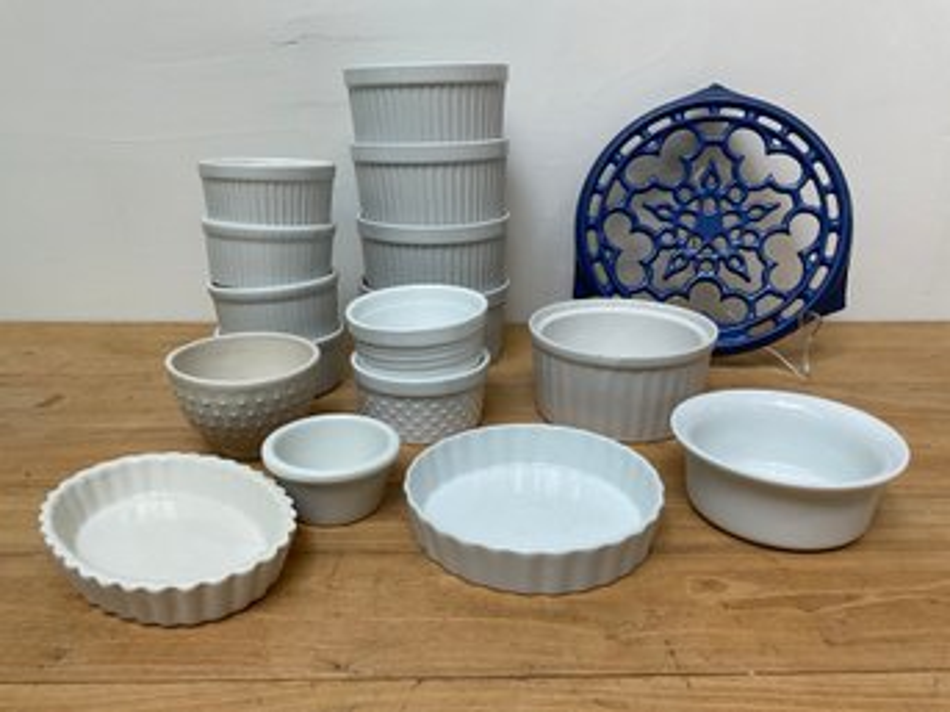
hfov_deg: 61.7
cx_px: 475
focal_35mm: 29
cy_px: 356
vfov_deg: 48.2
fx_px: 796
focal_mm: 3
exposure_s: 1/120
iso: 64
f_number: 1.8
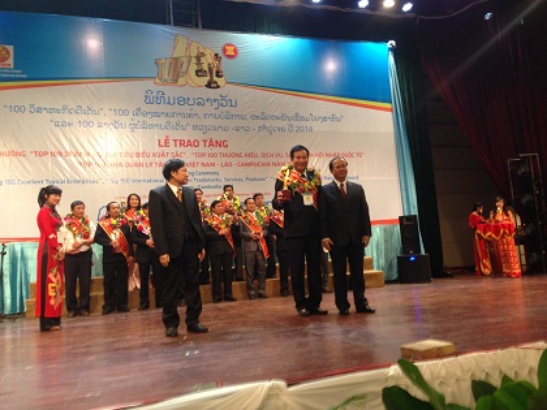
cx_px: 274
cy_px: 205
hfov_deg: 55.4
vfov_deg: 42.9
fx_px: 521
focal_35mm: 33
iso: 125
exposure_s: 1/20
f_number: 2.4
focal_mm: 4.12
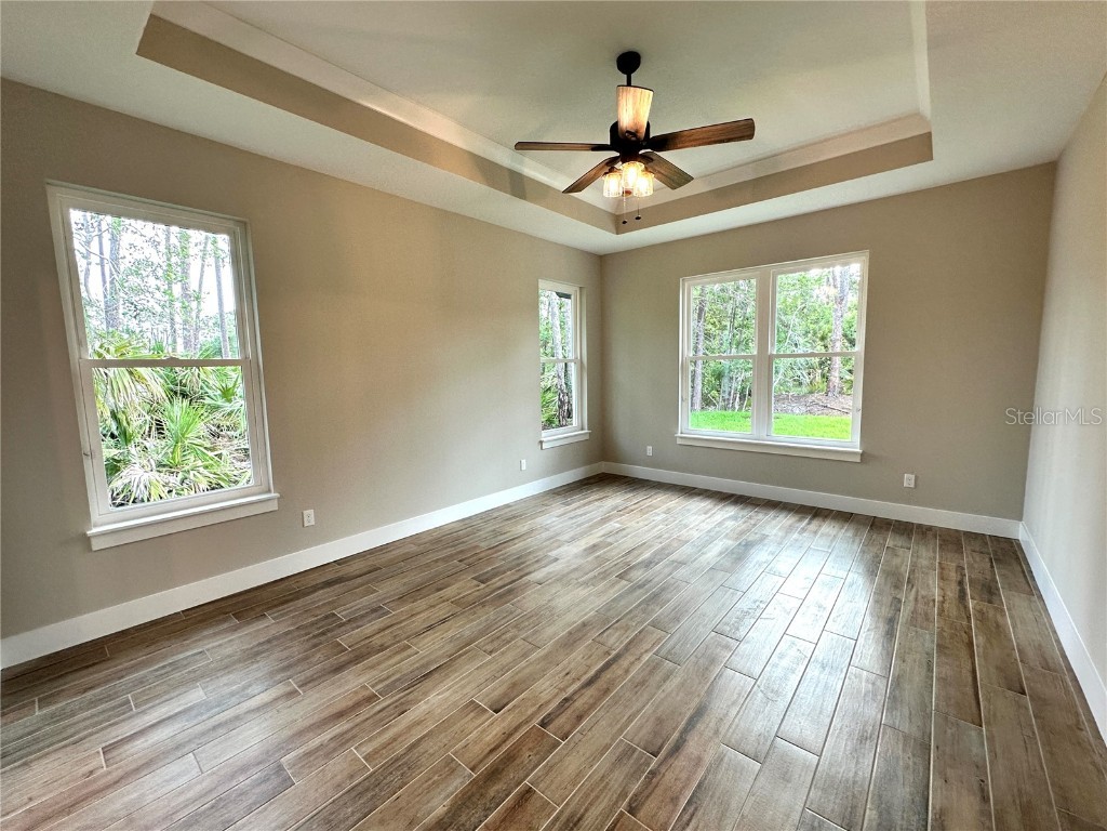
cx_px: 554
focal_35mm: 14
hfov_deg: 102.1
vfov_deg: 85.7
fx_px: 448
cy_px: 416
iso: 160
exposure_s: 1/120
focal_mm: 2.22
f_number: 2.2
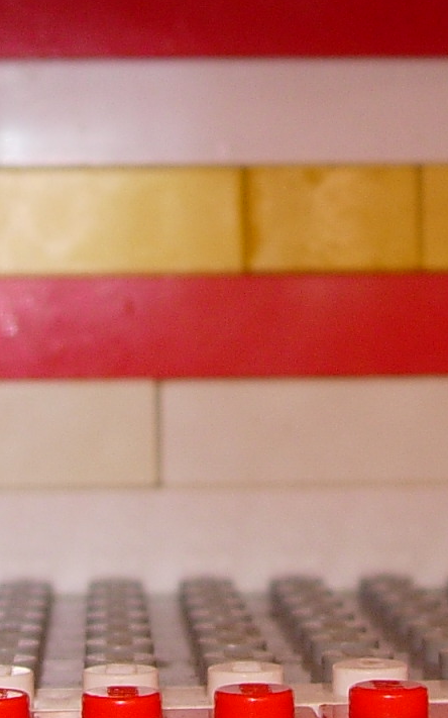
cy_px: 341
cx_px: 159
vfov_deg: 18.0
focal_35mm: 116
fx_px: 2267
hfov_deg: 11.3
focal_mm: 7.8
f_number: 2.8
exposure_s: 1/64
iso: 79
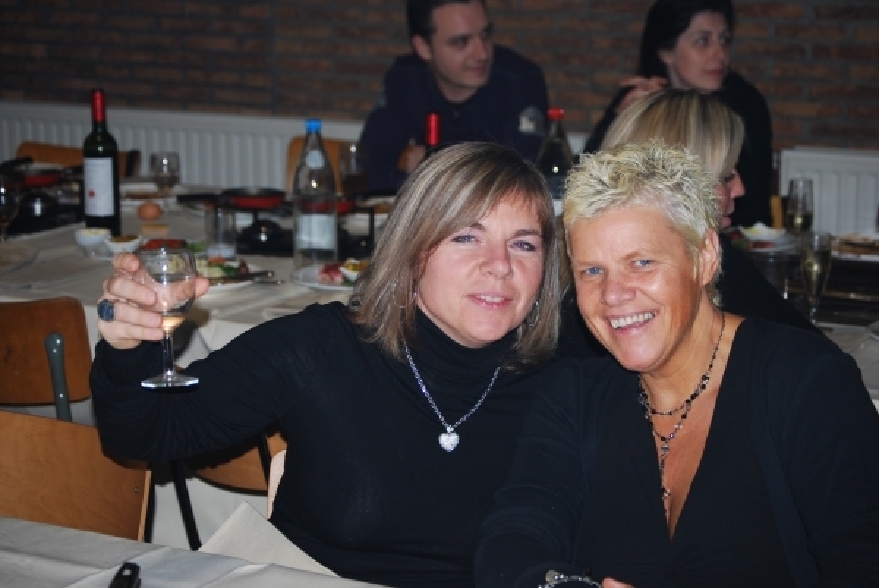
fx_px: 2016
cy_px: 294
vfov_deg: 16.6
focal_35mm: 82
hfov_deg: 24.6
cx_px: 440
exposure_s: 1/60
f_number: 4
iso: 200
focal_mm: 55
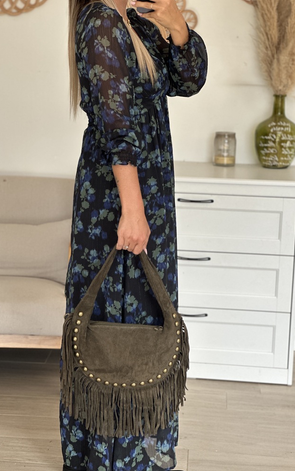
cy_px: 235
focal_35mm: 82
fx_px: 1055
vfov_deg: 25.2
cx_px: 119
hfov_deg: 15.9
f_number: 2.8
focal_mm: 9
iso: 80
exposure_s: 1/121
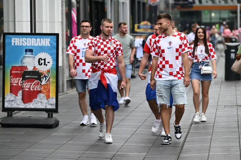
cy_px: 80
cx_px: 120
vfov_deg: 8.1
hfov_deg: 12.1
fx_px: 1138
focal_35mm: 170
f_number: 4
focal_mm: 170
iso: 1000
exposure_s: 1/4000
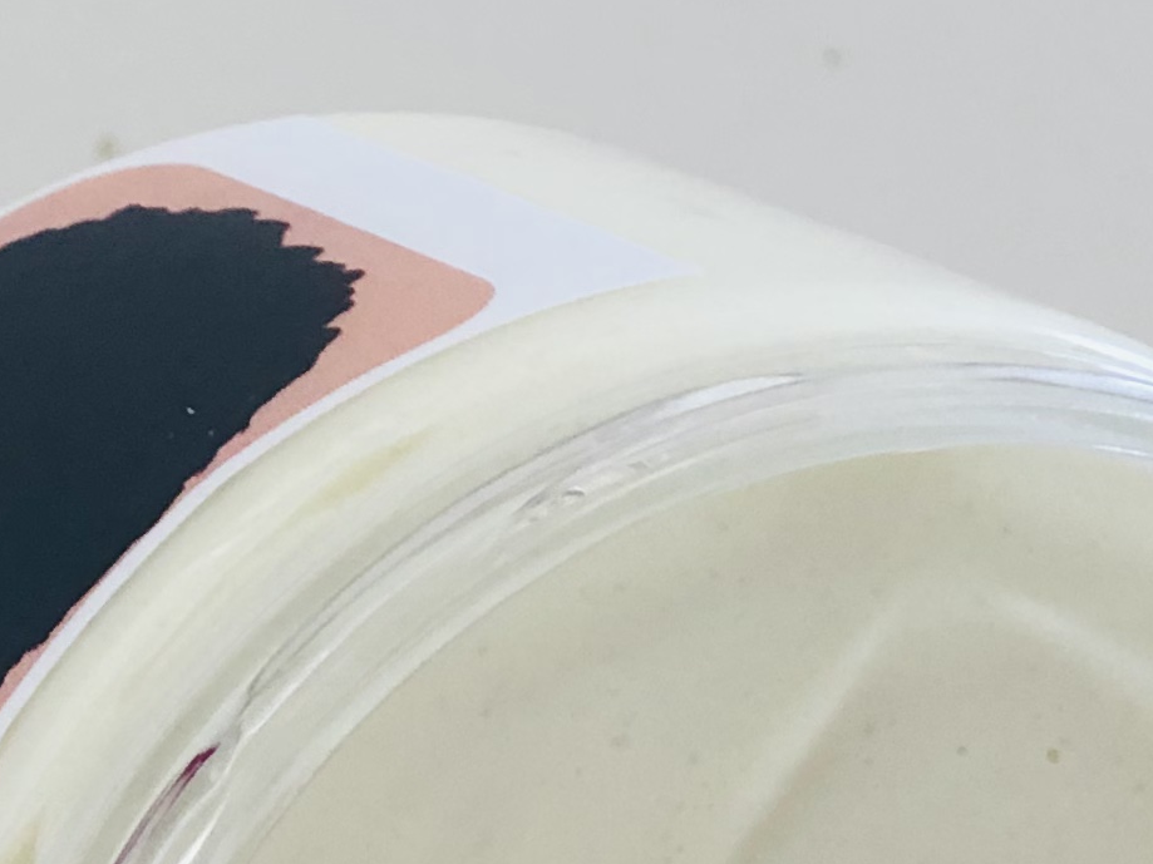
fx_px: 8326
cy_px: 1480
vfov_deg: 5.9
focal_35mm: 250
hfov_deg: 7.8
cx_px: 1597
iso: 20
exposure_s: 1/40
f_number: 2.8
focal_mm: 6.6
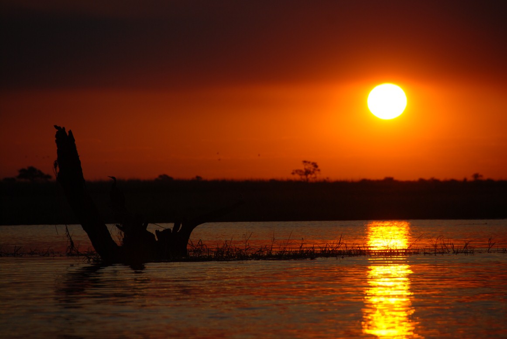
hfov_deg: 6.9
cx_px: 254
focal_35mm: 300
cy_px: 170
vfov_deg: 4.6
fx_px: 4230
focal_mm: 200
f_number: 5.6
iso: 100
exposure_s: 1/1250
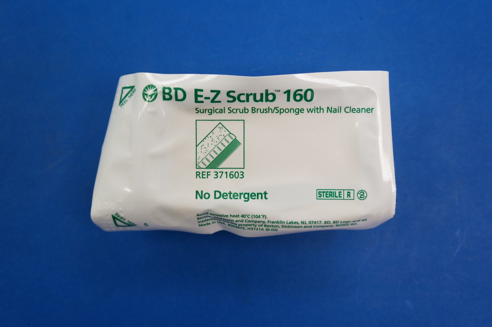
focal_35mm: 40
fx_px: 553
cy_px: 164
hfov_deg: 48.0
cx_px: 246
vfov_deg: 32.9
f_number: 4.5
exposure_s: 1/80
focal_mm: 27
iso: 400
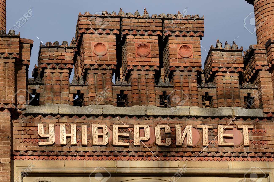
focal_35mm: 135
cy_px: 91
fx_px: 1025
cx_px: 137
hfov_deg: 15.2
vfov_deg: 10.1
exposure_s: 1/400
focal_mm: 90
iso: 200
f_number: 11
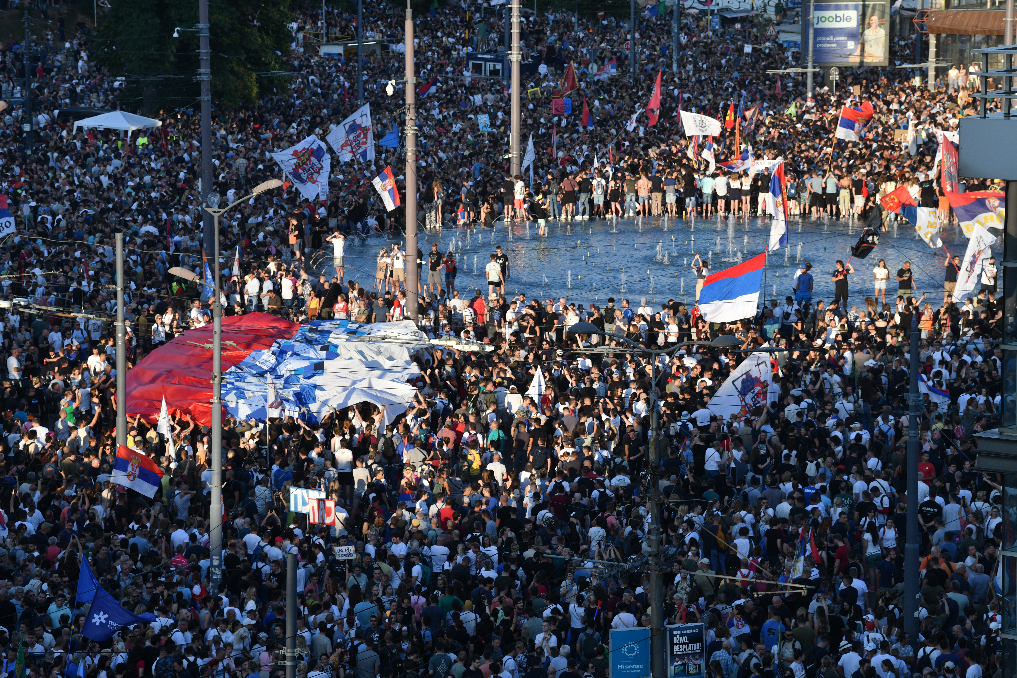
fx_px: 4237
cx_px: 508
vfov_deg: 9.1
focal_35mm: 150
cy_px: 339
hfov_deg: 13.7
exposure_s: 1/1600
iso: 800
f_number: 7.1
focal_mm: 150
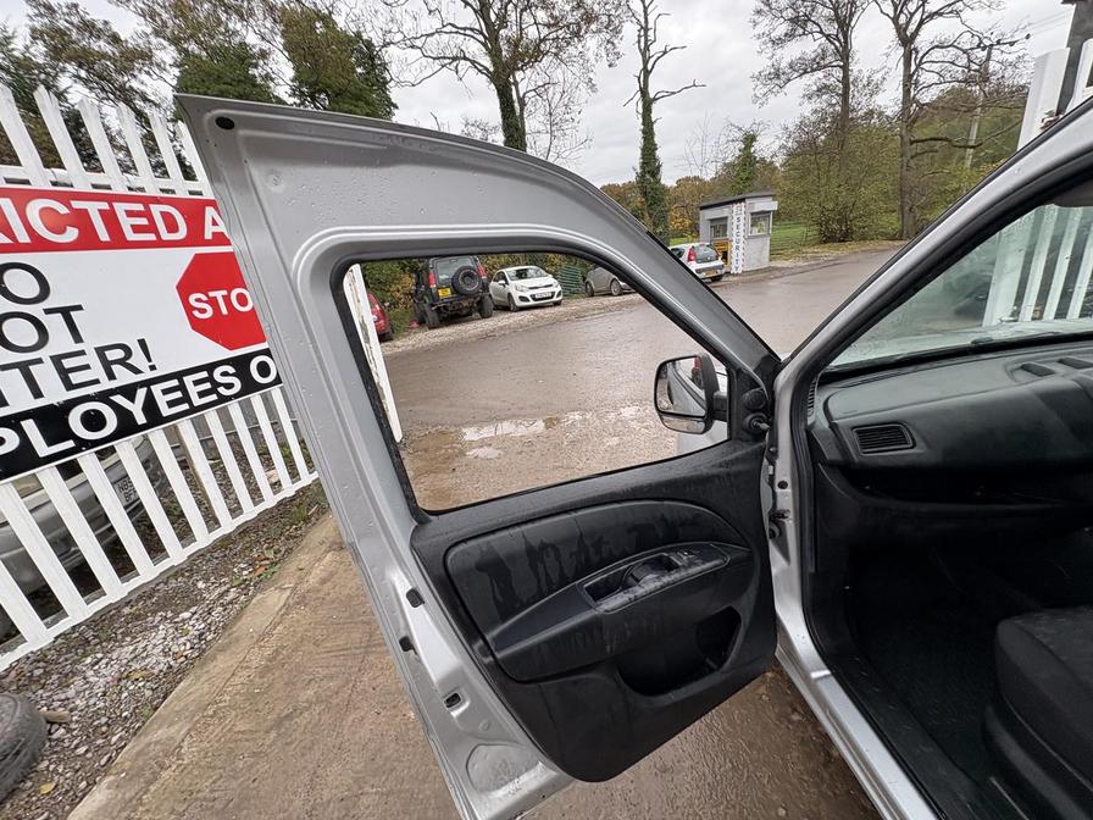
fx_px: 442
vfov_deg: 85.7
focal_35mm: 14
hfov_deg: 102.1
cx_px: 546
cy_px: 410
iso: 64
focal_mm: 2.22
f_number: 2.2
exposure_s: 1/99
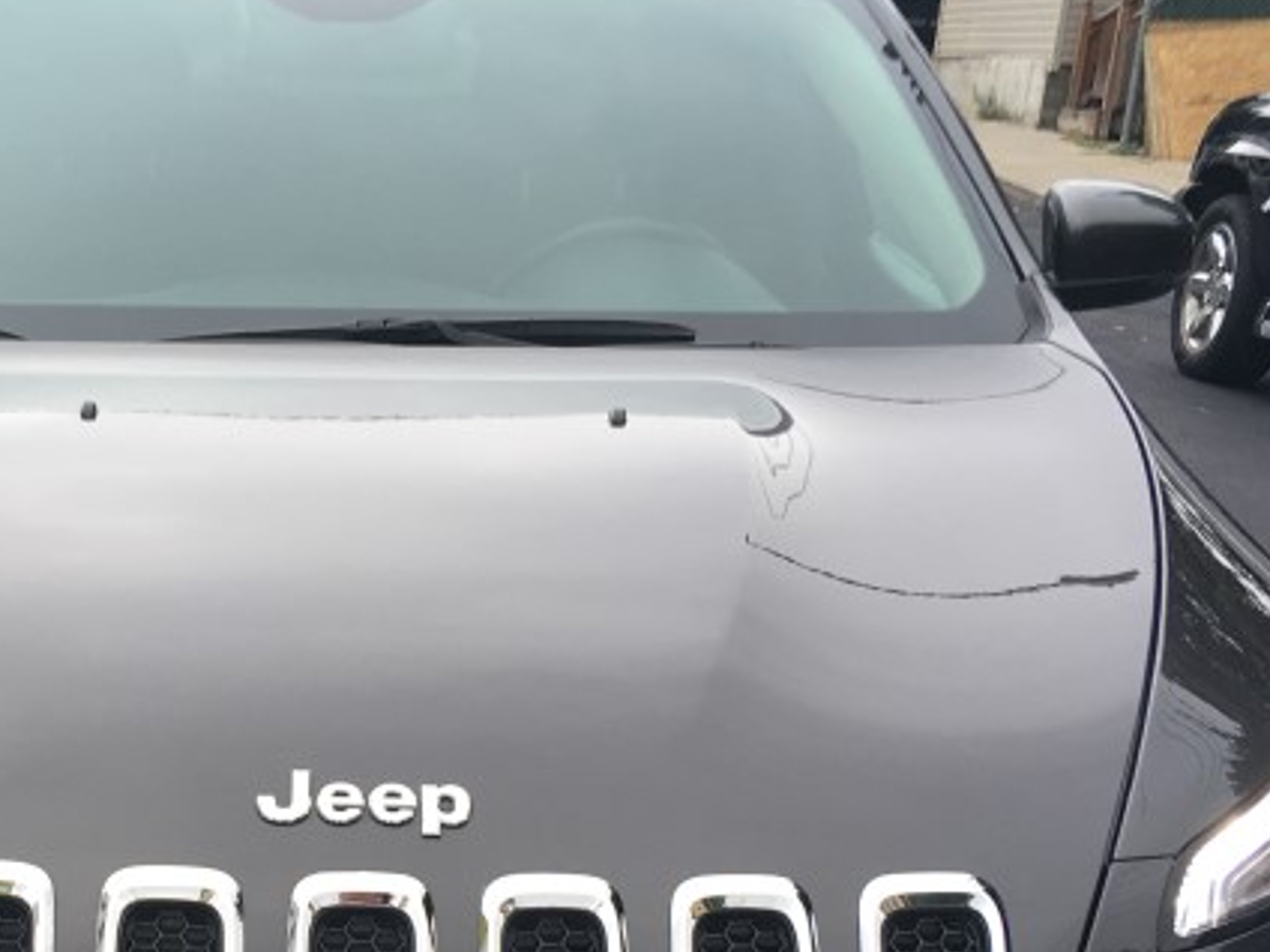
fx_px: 2568
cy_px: 868
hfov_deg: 27.1
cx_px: 222
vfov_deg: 20.6
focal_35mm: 70
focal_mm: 4.15
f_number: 2.2
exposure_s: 1/120
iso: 25
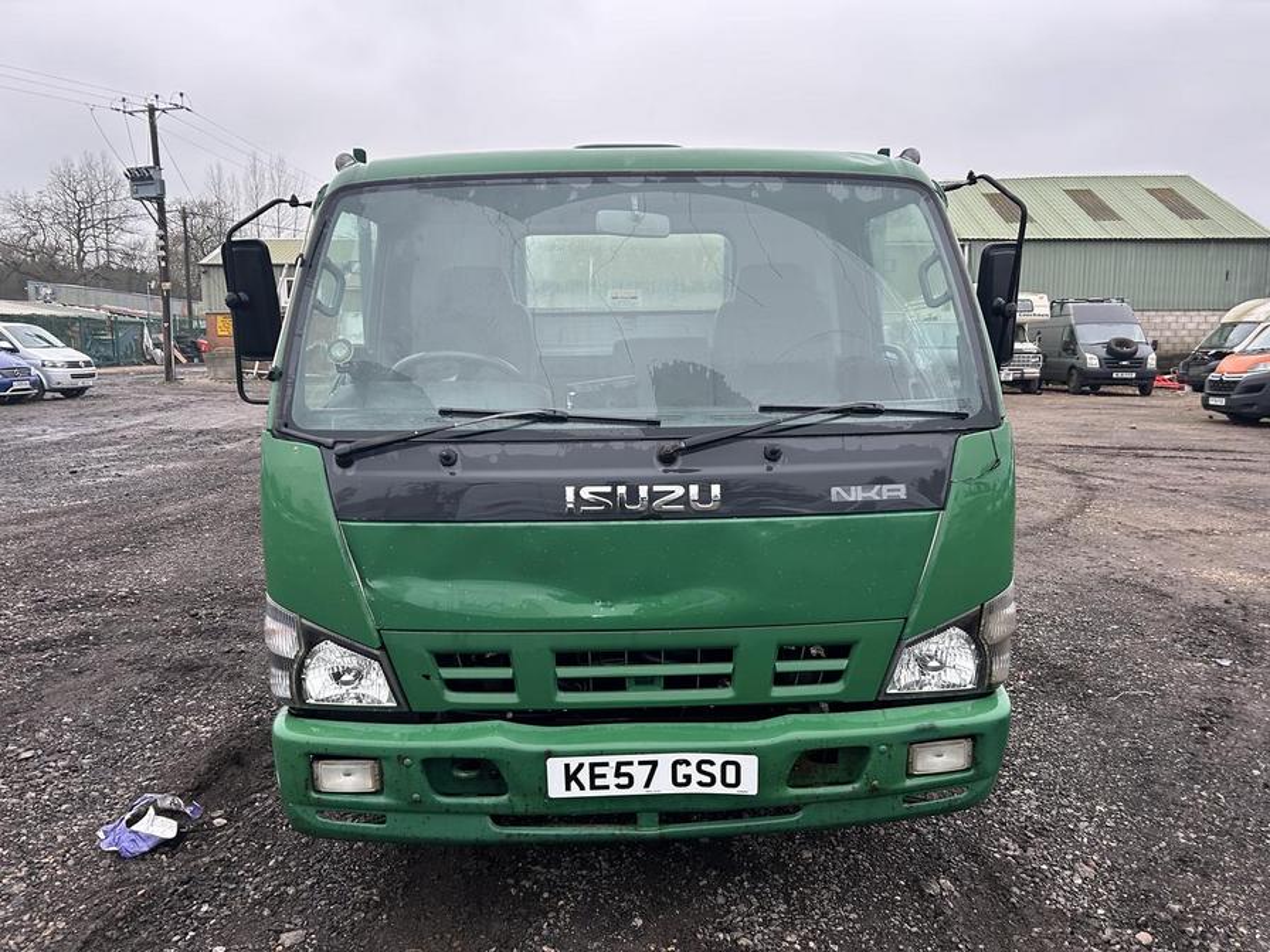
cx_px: 635
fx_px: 954
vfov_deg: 53.1
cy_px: 476
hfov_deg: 67.3
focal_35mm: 26
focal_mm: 5.7
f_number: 1.5
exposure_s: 1/106
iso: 125
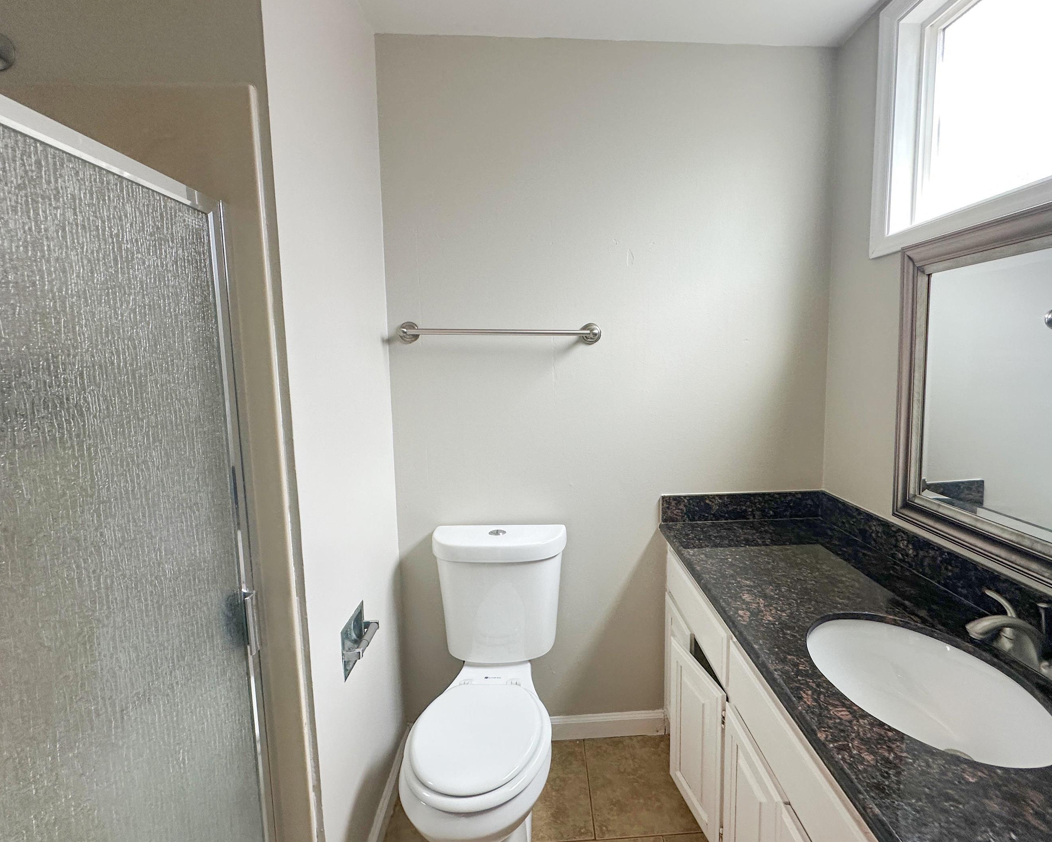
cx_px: 569
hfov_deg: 92.9
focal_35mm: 16
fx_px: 498
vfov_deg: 80.4
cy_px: 412
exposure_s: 1/120
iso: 160
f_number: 2.2
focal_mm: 2.22
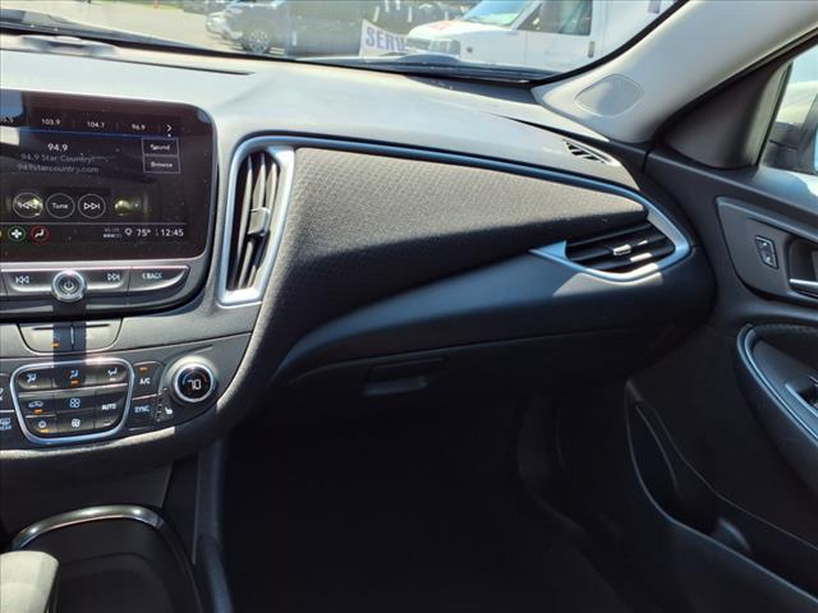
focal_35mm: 27
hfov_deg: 65.3
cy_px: 306
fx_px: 638
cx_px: 409
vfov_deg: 51.4
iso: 40
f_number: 1.9
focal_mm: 3.58
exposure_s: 1/204
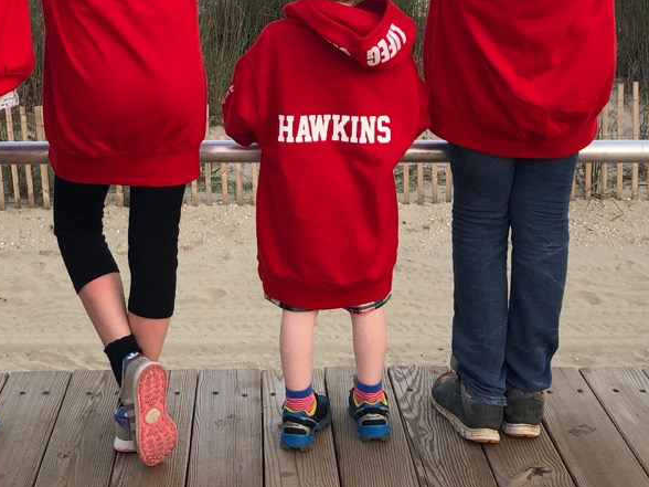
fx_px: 1144
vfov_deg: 23.4
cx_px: 252
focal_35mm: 61
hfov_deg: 31.6
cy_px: 52
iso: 20
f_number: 1.8
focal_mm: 4
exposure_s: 1/284
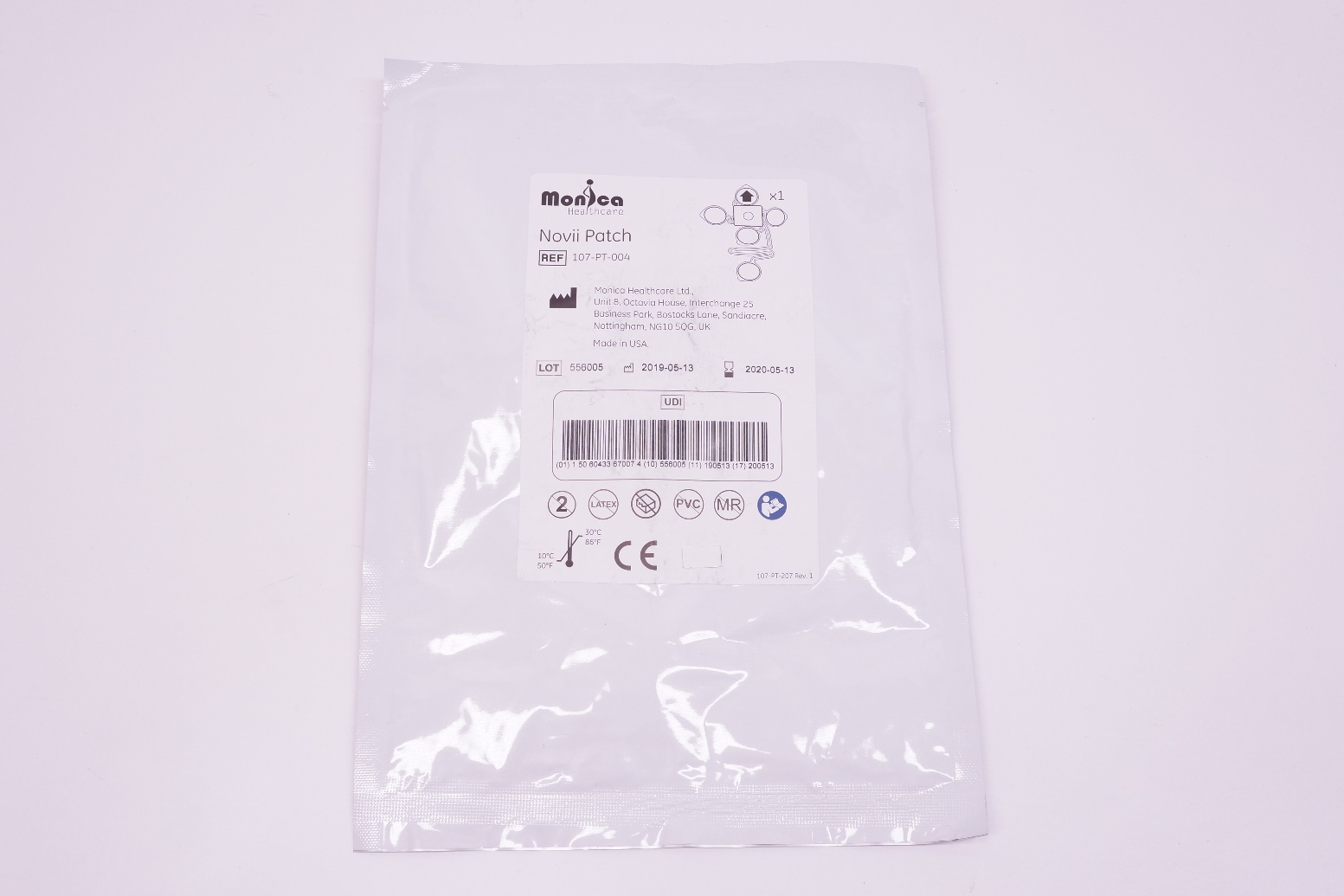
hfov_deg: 53.8
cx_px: 667
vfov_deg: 37.3
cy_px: 455
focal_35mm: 36
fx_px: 1326
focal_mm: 23
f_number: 7.1
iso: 800
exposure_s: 1/125
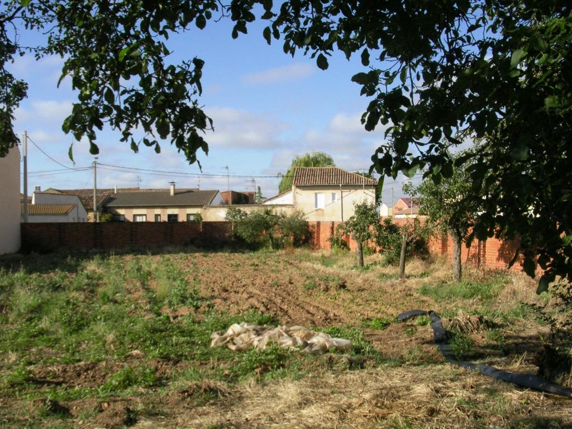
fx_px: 628
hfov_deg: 49.0
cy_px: 214
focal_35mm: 38
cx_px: 286
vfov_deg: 37.7
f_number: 5.6
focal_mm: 5.8
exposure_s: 1/436
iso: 71
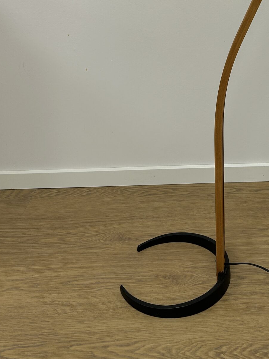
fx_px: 570
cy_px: 9
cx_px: 205
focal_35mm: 55
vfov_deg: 32.4
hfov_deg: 26.2
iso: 32
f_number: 1.5
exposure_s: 1/100
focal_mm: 5.7
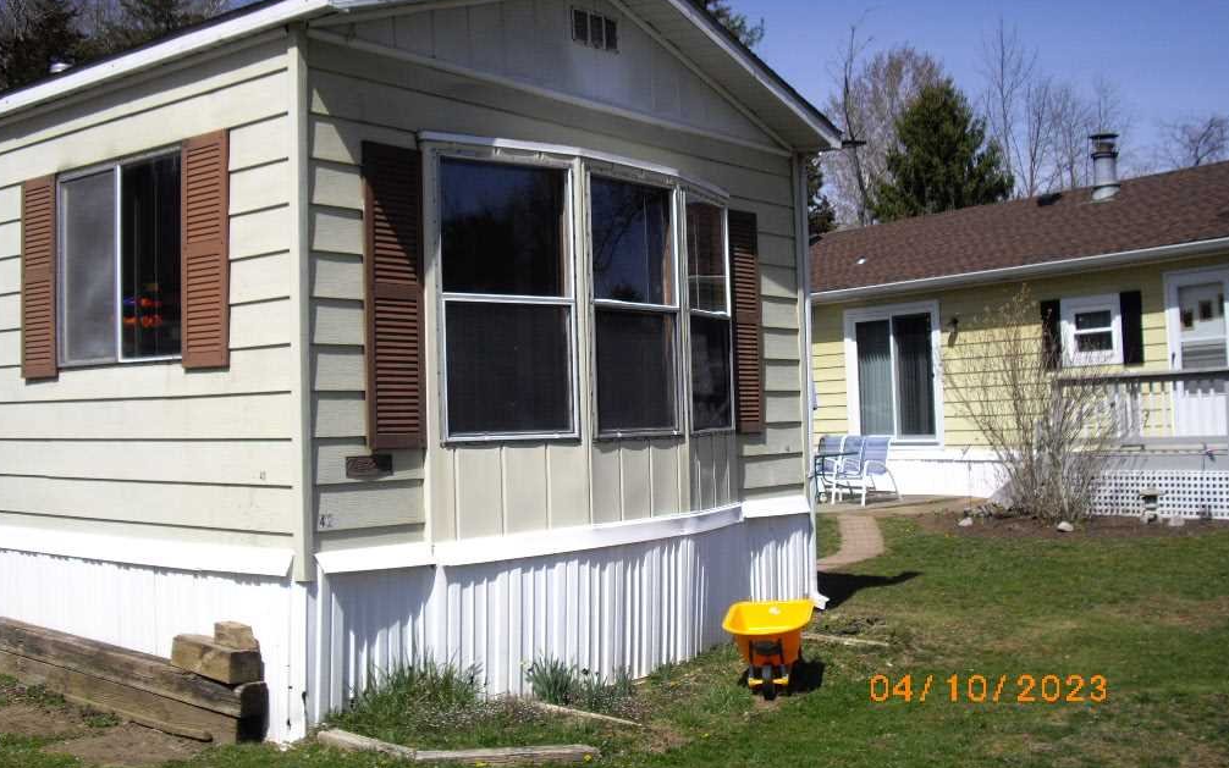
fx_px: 1373
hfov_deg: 48.2
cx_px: 612
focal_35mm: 41
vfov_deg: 31.2
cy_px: 322
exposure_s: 1/200
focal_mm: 7.9
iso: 64
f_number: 8
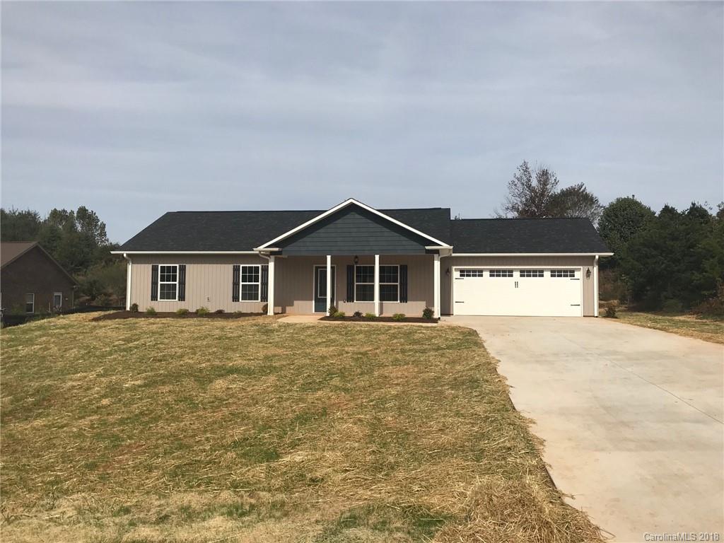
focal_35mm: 28
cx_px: 362
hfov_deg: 63.4
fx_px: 586
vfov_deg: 49.7
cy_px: 272
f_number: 1.8
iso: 20
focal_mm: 3.99
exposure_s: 1/4000
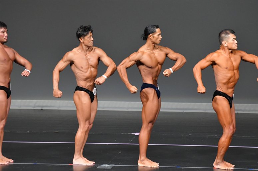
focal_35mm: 315
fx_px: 2256
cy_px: 86
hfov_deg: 6.5
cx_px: 129
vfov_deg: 4.4
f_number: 5.6
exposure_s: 1/400
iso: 5000
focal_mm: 210
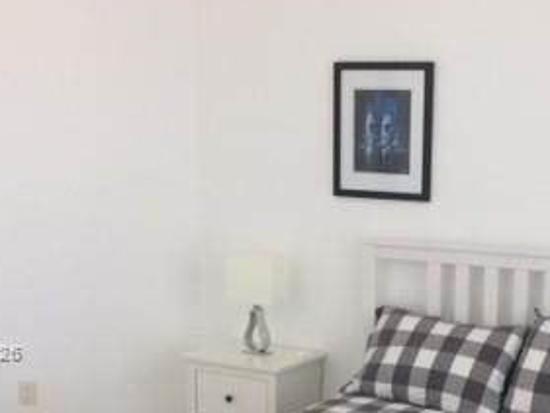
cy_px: 352
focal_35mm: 66
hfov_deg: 29.1
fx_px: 1049
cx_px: 378
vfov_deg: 21.9
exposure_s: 1/120
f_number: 2.2
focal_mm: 4.15
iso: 32
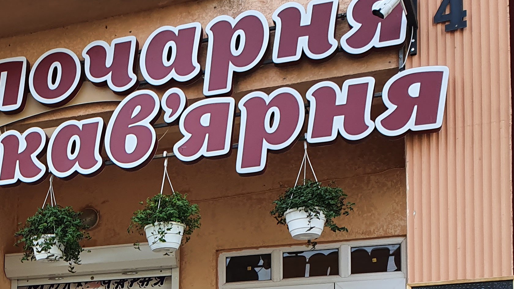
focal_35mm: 68
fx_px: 927
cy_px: 396
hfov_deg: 28.4
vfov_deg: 16.6
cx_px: -39
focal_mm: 4.32
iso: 50
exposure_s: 1/223
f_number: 2.4
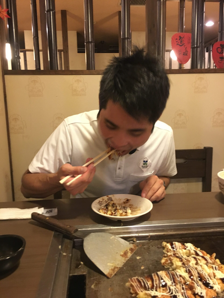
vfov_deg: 61.7
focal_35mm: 29
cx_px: 112
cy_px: 149
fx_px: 250
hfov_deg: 48.2
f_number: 2.2
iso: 400
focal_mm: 4.15
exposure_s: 1/15
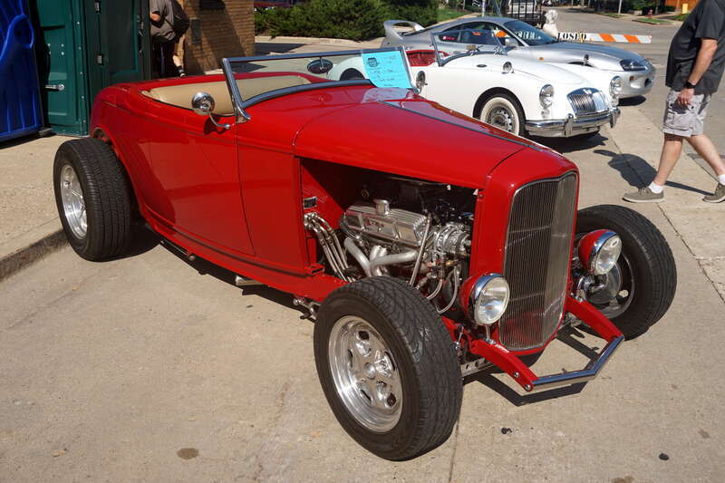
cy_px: 242
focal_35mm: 34
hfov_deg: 55.1
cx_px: 362
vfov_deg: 38.3
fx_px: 695
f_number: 9
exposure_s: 1/400
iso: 100
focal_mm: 23
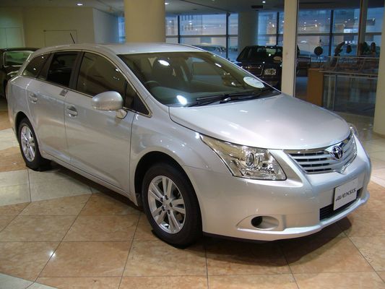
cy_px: 144
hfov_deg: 52.6
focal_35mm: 35
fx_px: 389
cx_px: 192
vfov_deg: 40.7
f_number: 2.8
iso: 100
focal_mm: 5.8
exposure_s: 1/25
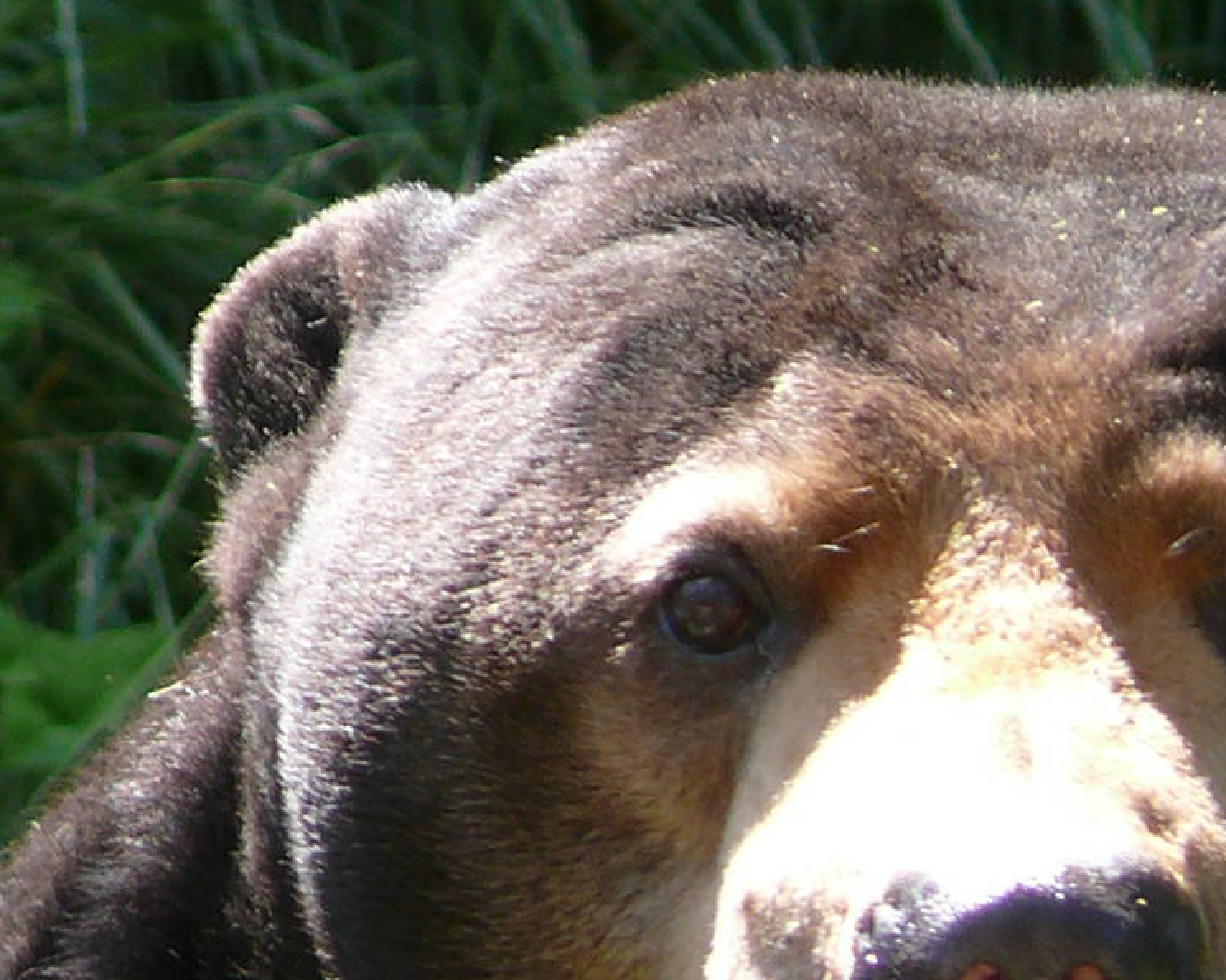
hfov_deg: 1.2
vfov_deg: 1.0
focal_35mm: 1571
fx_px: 56996
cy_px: 916
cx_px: 1013
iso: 100
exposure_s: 1/160
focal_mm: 88.8
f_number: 4
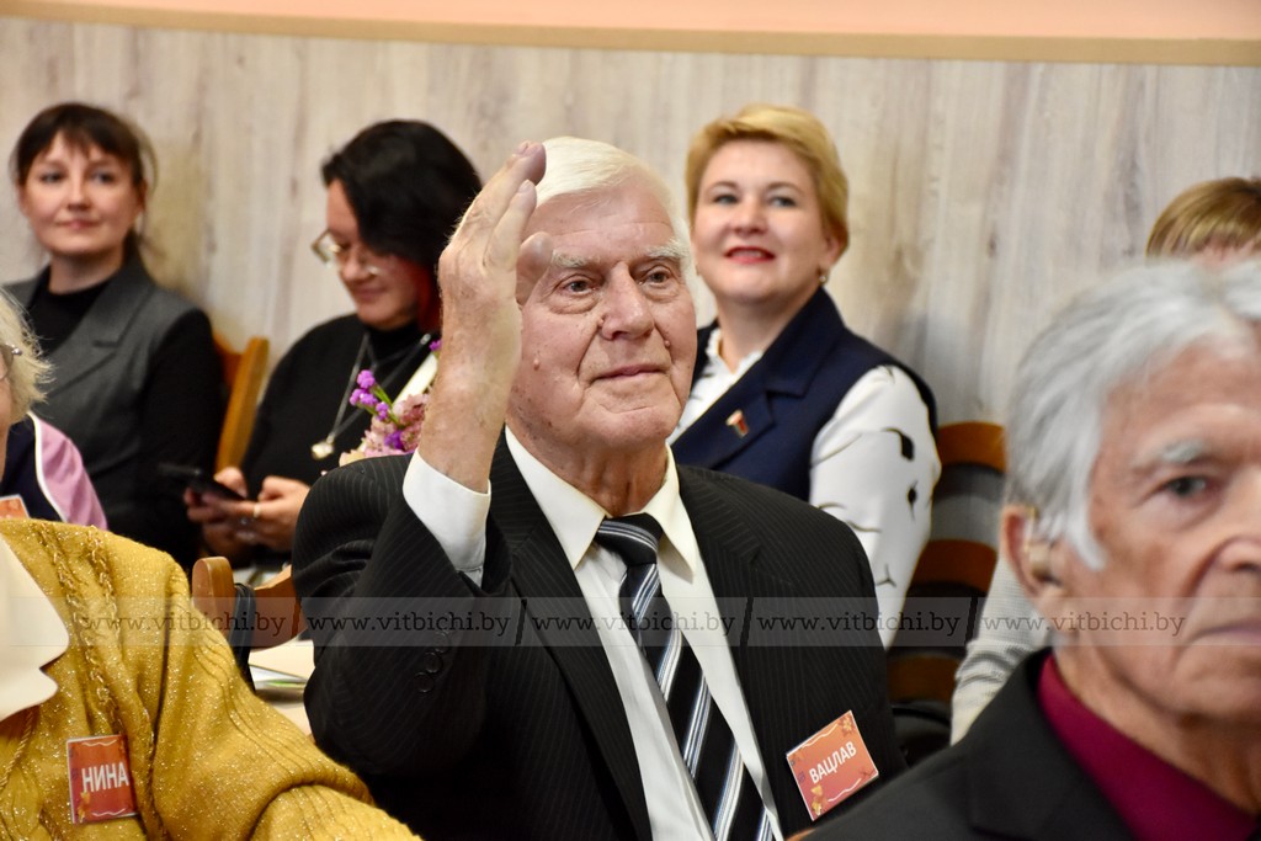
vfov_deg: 13.0
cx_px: 630
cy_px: 420
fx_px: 3678
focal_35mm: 105
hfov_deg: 19.5
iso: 4000
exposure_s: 1/80
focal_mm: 70
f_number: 5
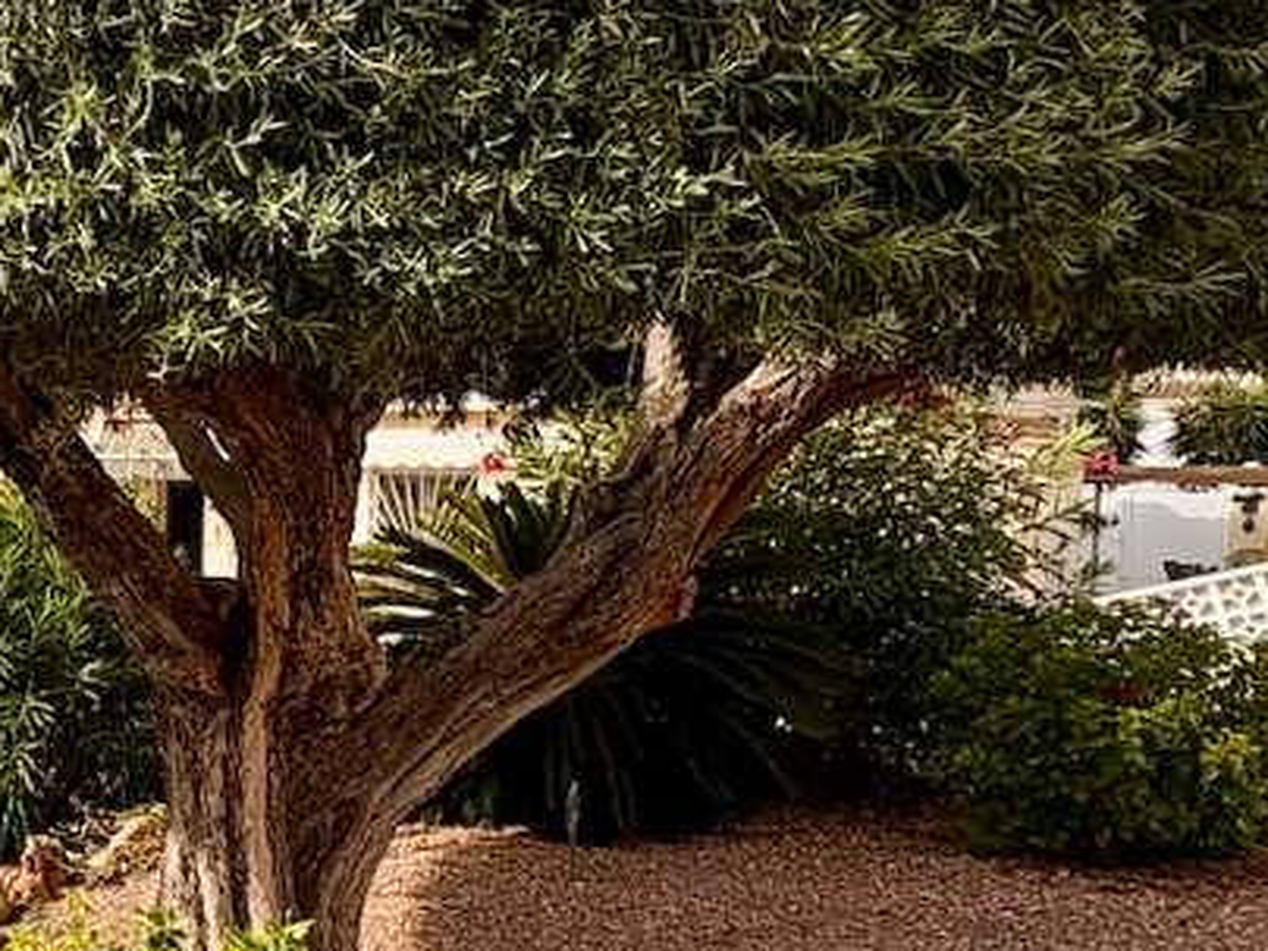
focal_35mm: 52
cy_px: 604
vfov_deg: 27.9
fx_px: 1905
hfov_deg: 30.0
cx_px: -342
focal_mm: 2.22
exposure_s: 1/1420
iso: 50
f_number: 2.2
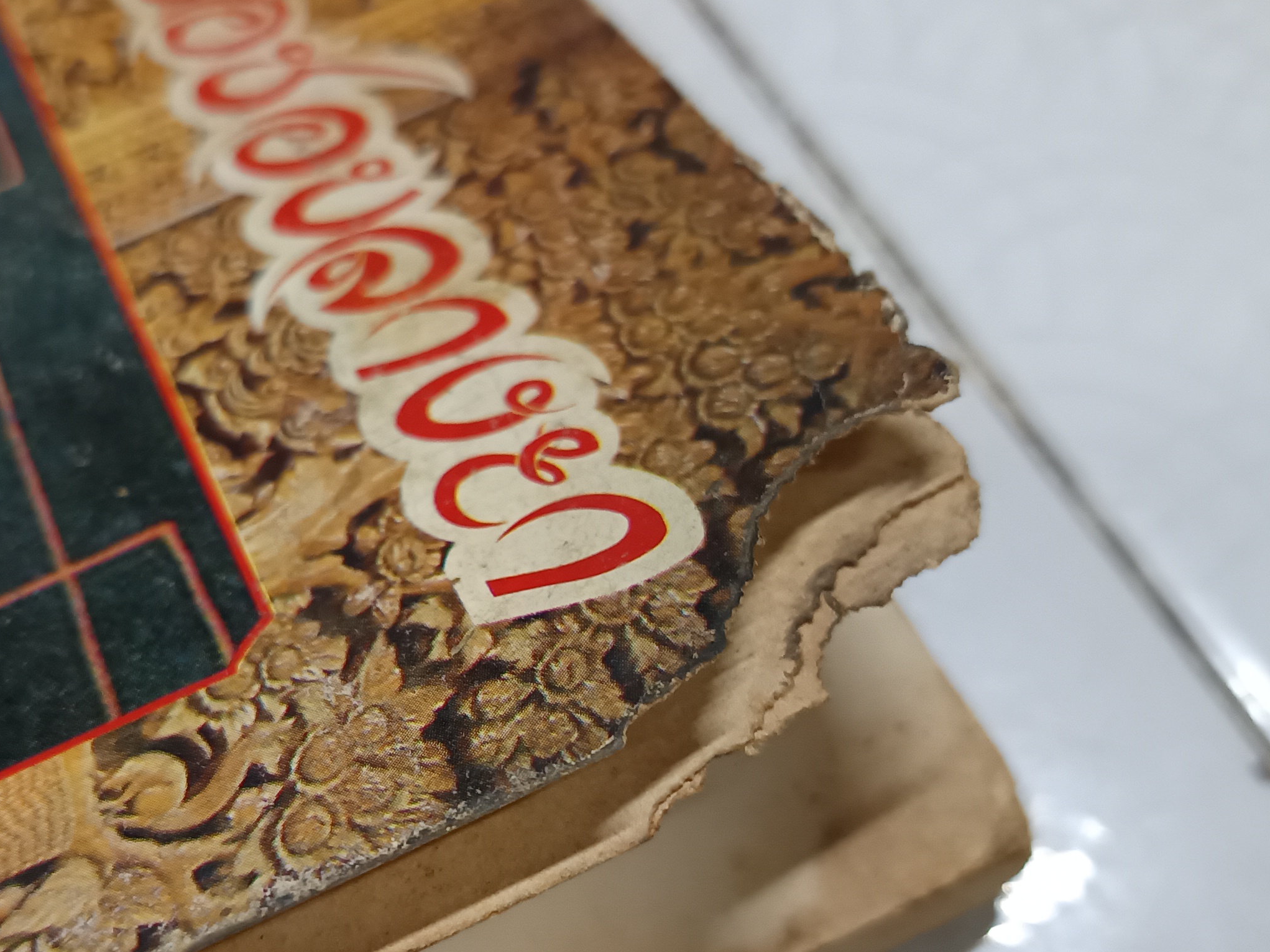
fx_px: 1724
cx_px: 464
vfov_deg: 30.7
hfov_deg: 40.1
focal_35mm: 47
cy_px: 610
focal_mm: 5.31
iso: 1023
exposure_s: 1/25
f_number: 1.7
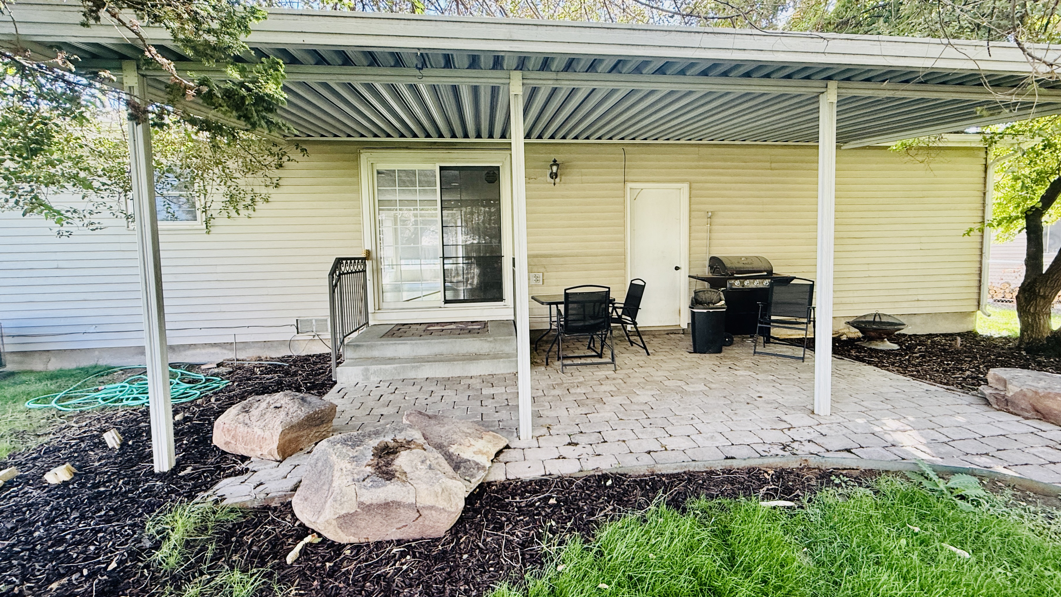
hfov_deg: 99.3
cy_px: 288
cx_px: 553
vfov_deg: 67.1
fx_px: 450
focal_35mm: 16
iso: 100
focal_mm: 2.22
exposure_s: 1/99
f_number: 2.2
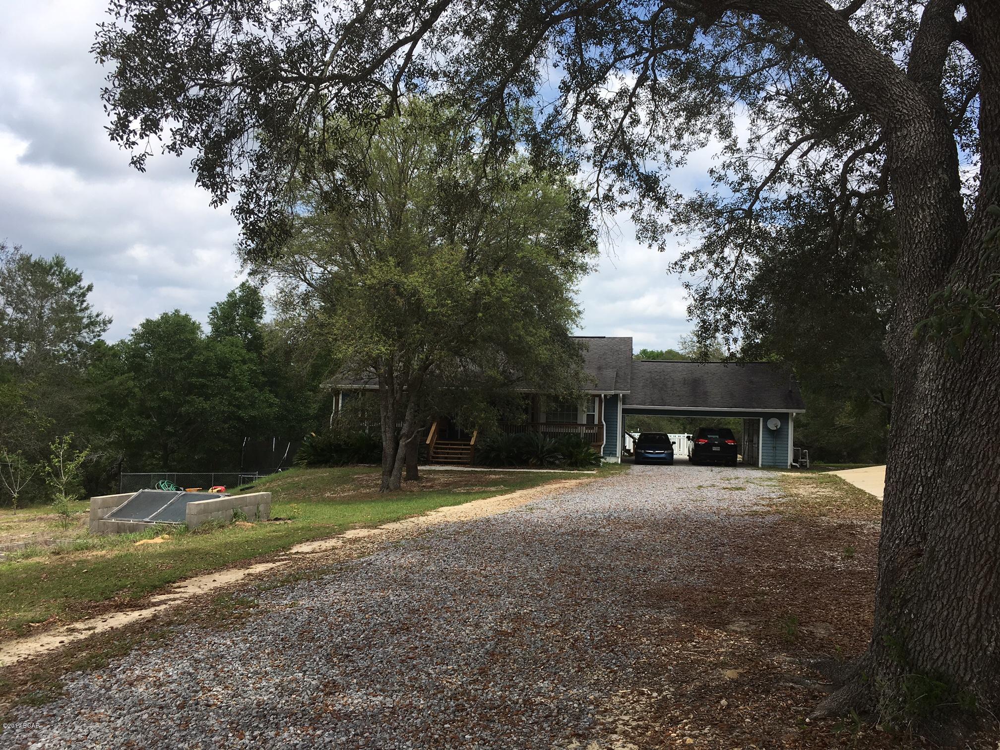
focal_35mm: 29
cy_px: 375
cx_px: 500
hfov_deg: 61.7
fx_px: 838
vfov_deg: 48.2
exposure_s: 1/1374
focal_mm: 4.15
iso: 25
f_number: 2.2
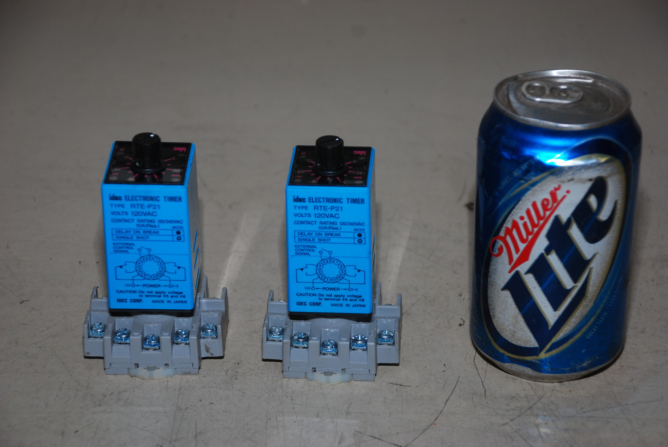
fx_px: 2090
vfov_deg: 12.2
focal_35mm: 112
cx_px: 334
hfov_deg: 18.2
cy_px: 224
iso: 200
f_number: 5.6
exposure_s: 1/60
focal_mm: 75
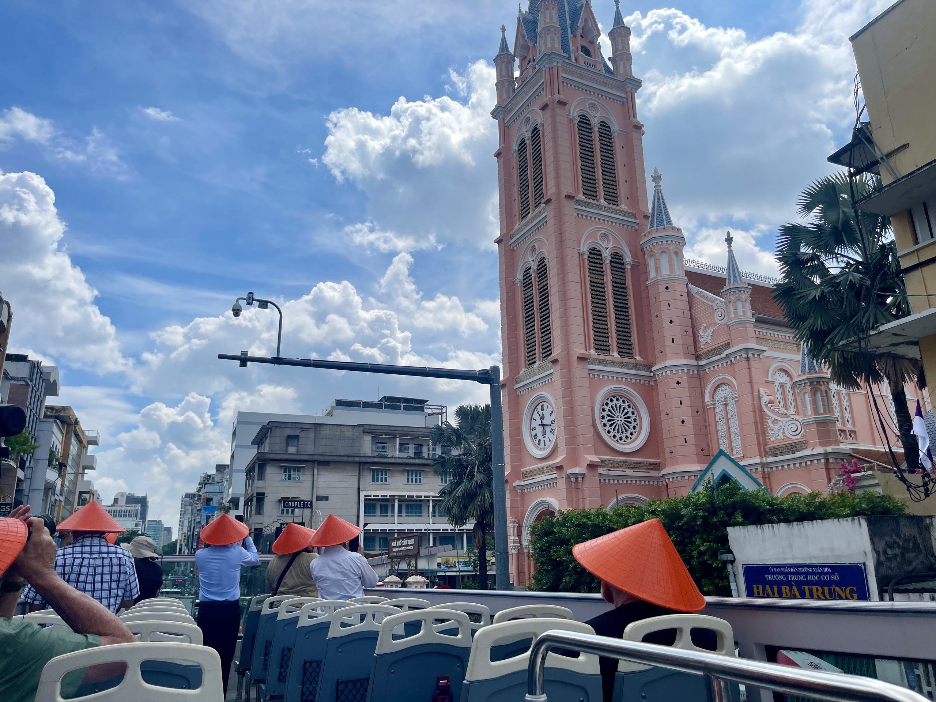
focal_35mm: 25
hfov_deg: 69.4
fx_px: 676
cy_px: 351
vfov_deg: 54.9
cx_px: 468
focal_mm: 5.1
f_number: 1.6
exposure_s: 1/7407
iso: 32
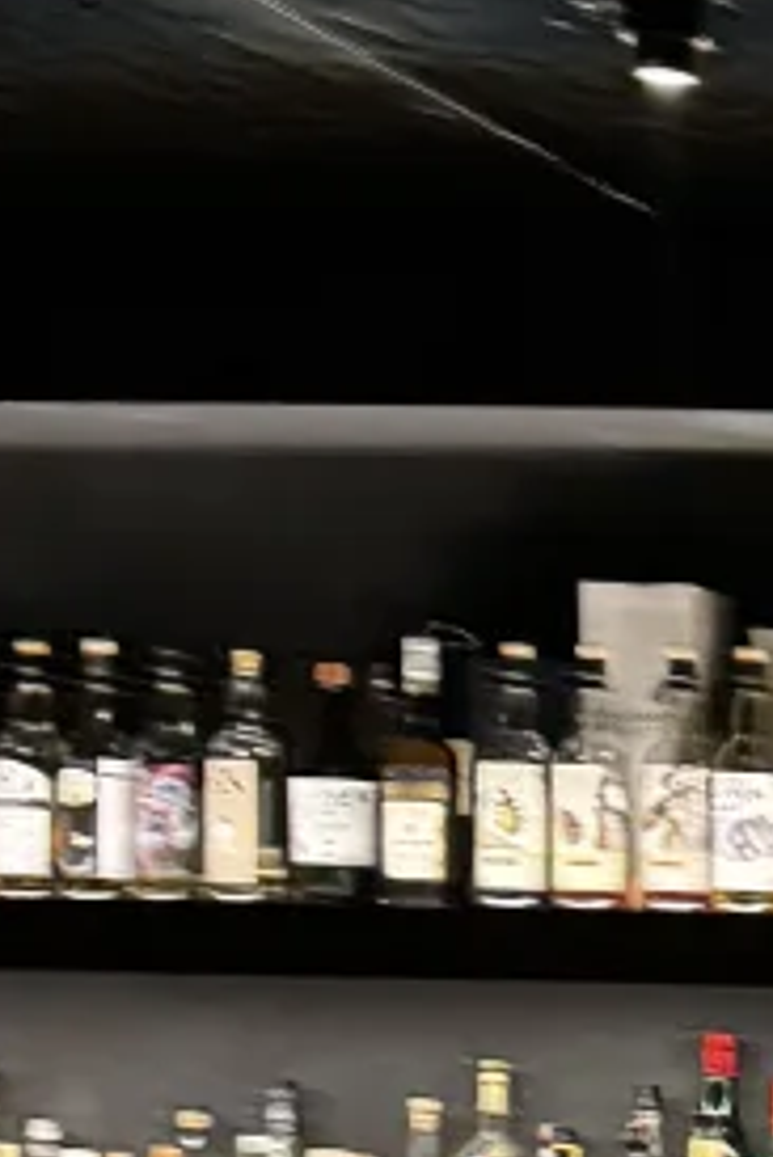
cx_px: 1994
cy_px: 1288
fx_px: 4214
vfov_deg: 15.2
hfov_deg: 9.2
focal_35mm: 131
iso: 800
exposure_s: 1/25
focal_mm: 6.76
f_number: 1.78
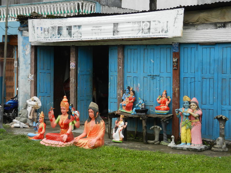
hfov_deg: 28.6
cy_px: 86
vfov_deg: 21.6
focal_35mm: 68
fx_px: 454
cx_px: 116
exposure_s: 1/500
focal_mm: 12.3
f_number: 4.6
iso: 160
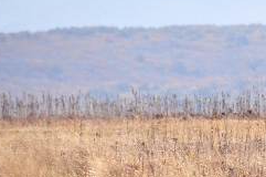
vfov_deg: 1.6
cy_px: 185
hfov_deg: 2.5
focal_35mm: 834
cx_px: 262
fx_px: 6154
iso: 200
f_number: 10
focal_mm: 250
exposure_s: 1/250
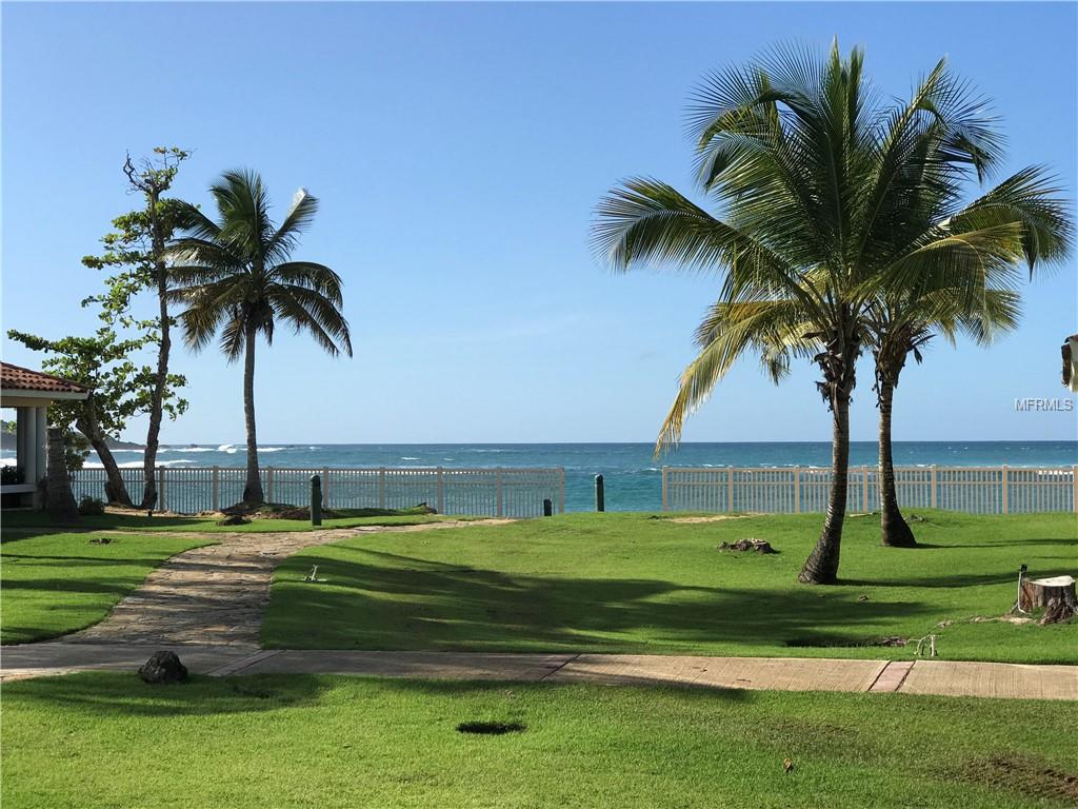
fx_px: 1775
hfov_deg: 33.8
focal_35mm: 57
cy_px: 404
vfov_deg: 25.7
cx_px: 539
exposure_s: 1/1030
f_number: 2.8
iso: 20
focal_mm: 6.6
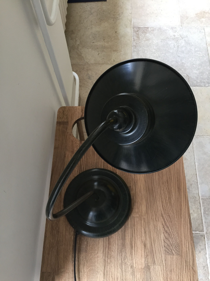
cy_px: 140
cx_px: 105
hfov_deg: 48.2
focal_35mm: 29
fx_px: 235
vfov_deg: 61.7
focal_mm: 4.15
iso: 64
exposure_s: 1/33
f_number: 2.2
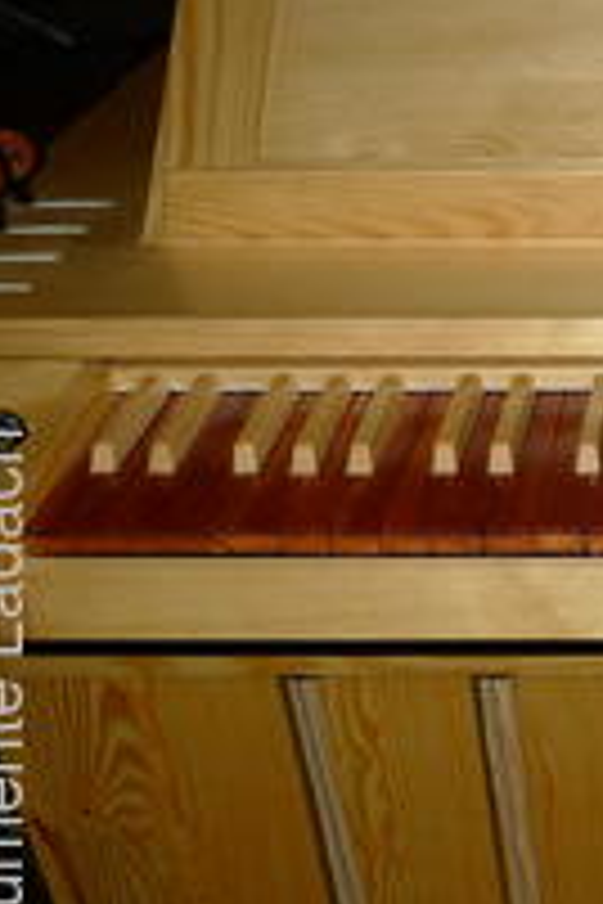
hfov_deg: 19.9
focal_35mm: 62
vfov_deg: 32.3
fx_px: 1558
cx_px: 810
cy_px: 513
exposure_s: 1/60
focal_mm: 5.1
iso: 100
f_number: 2
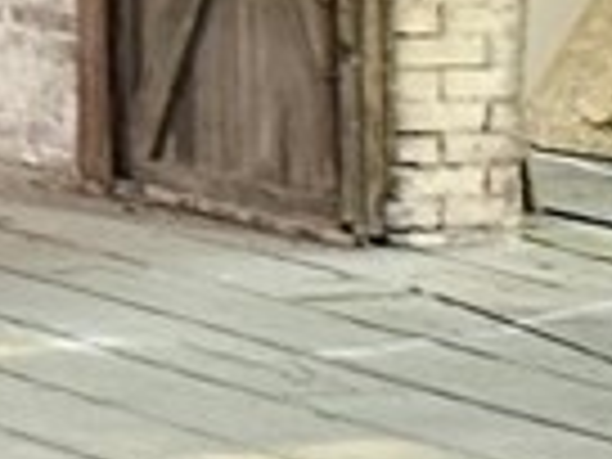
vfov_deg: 4.1
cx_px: -549
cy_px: -526
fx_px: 6382
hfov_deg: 5.4
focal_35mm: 361
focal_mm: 6.86
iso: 640
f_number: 1.78
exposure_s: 1/30
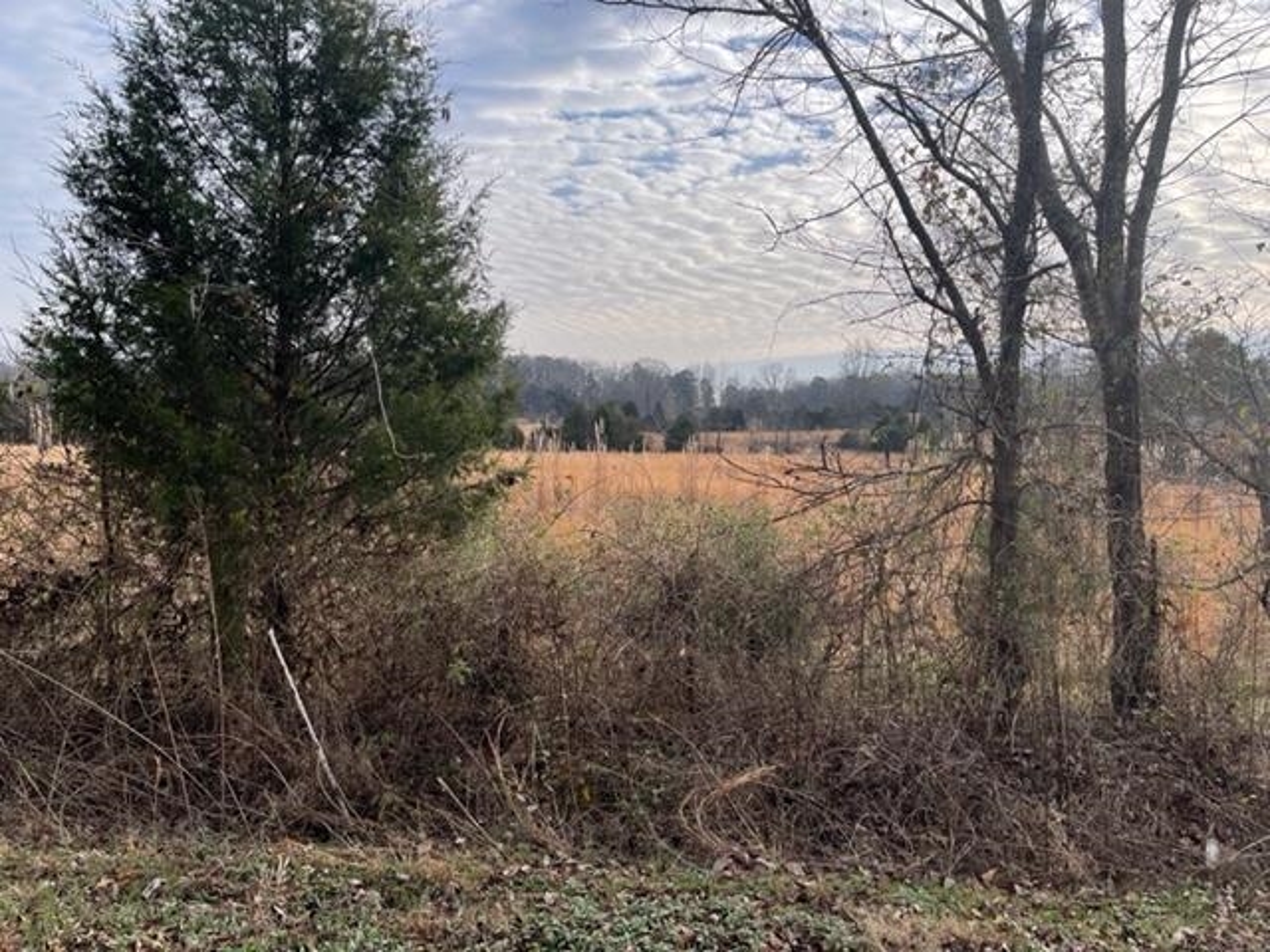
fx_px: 954
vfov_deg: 53.1
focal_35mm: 26
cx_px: 635
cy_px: 476
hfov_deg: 67.3
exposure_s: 1/2924
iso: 32
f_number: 1.6
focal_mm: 5.1
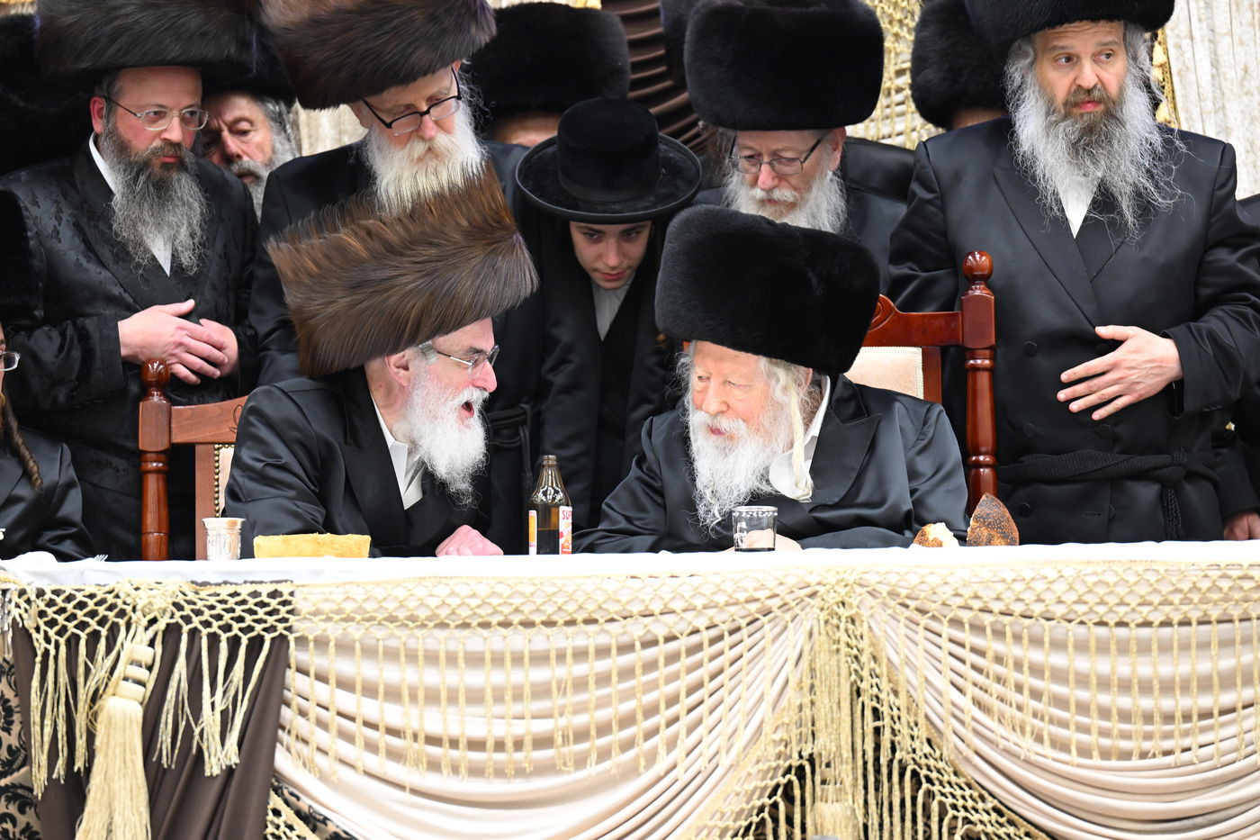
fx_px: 6999
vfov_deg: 6.9
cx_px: 630
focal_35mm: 200
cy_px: 420
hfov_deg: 10.3
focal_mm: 200
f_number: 4
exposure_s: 1/160
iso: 1600
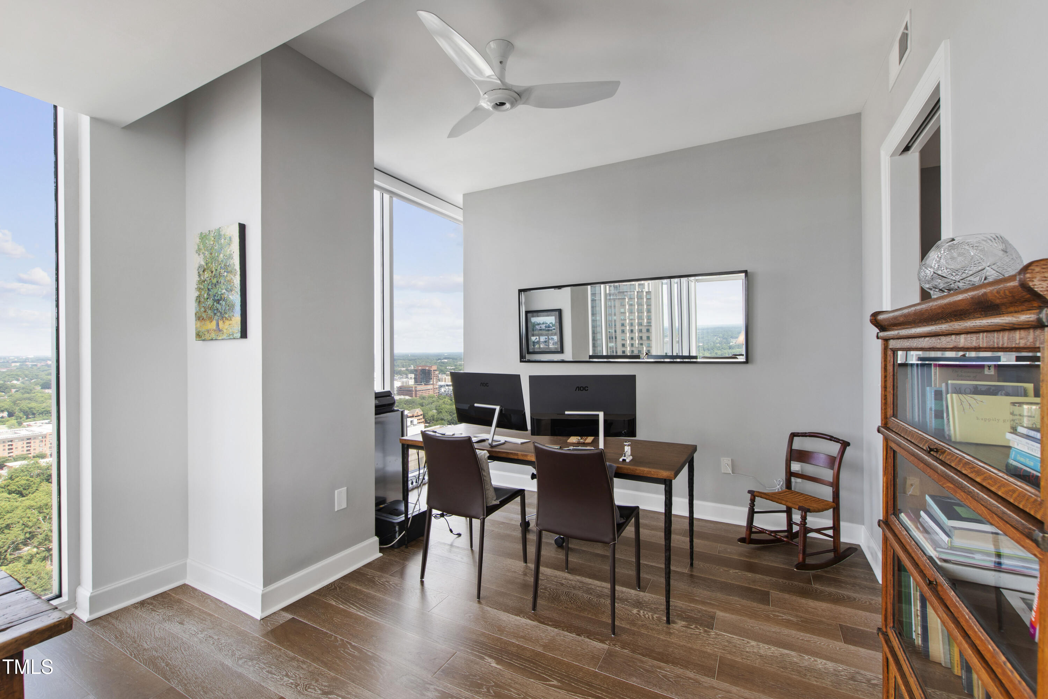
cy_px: 350
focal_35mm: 15
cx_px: 524
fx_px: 437
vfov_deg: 77.3
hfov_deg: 100.4
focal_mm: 10
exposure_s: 1/2.5
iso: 100
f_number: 8
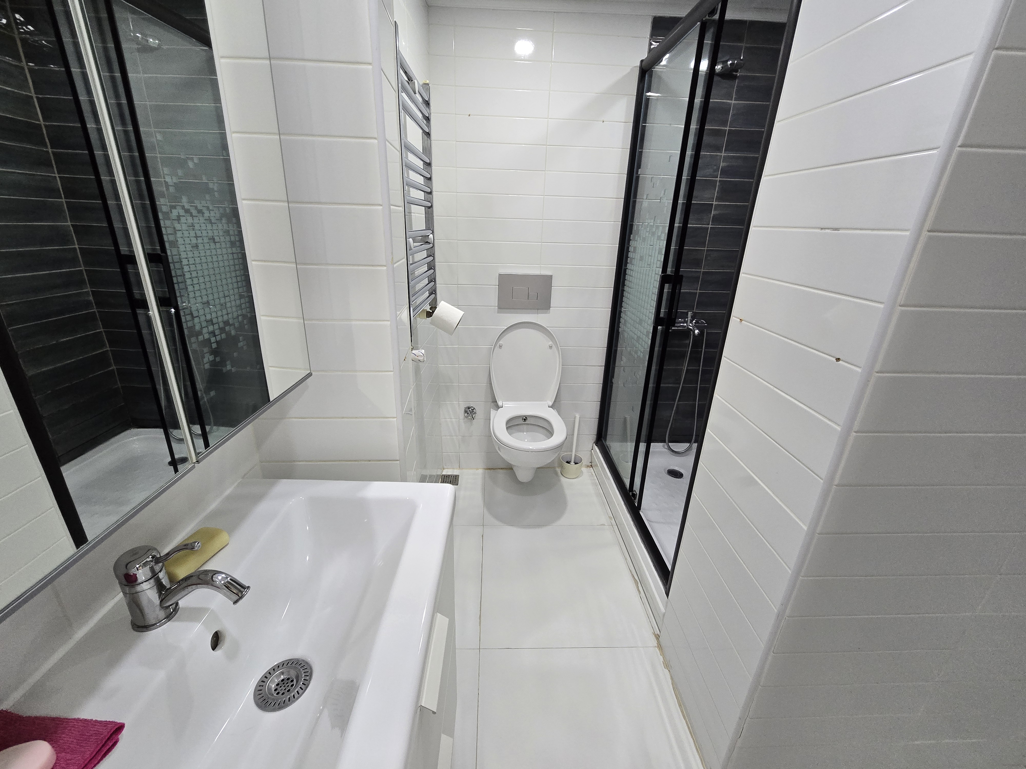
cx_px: 513
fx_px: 385
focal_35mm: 13
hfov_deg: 106.2
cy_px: 384
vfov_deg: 89.9
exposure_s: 1/50
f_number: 2.2
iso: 320
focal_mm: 2.2
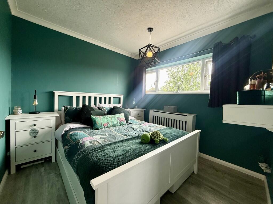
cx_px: 136
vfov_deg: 85.7
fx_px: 110
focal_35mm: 14
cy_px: 102
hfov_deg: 102.1
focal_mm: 2.22
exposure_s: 1/99
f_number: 2.2
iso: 100
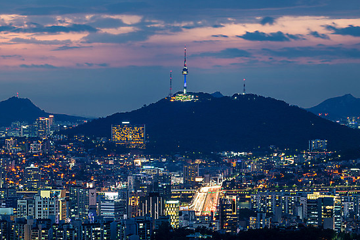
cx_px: 182
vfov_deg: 8.4
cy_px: 113
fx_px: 1640
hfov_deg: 12.5
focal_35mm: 164
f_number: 11
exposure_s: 10
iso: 100
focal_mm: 150
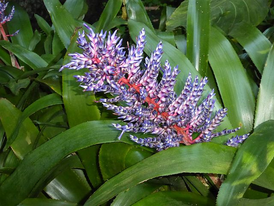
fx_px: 475
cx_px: 137
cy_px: 103
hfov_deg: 32.2
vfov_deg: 24.4
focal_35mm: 60
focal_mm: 10.3
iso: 800
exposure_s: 1/60
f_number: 4.2
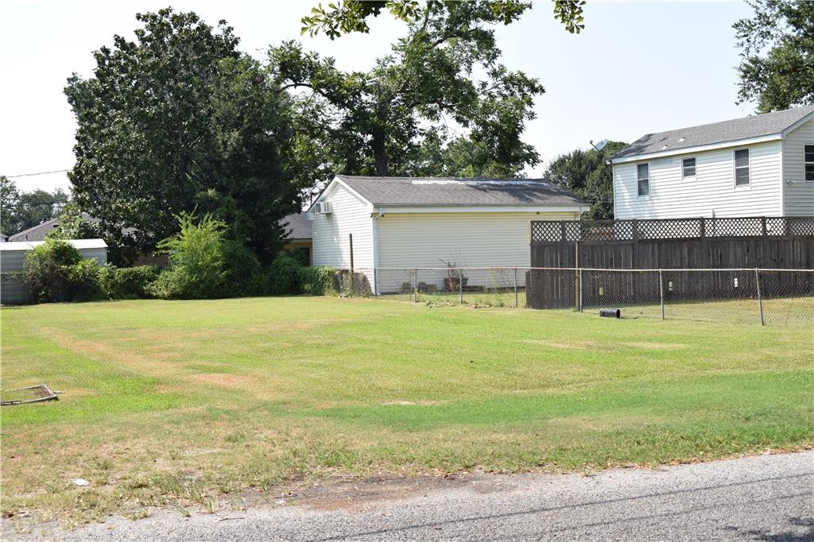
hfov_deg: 41.1
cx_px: 407
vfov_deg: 28.1
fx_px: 1085
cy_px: 271
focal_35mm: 48
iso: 100
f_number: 9
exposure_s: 1/200
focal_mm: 32
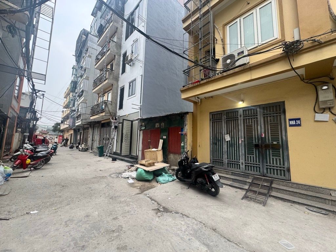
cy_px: 126
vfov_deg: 85.7
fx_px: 136
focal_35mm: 14
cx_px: 168
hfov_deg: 102.1
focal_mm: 2.22
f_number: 2.2
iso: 80
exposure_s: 1/99
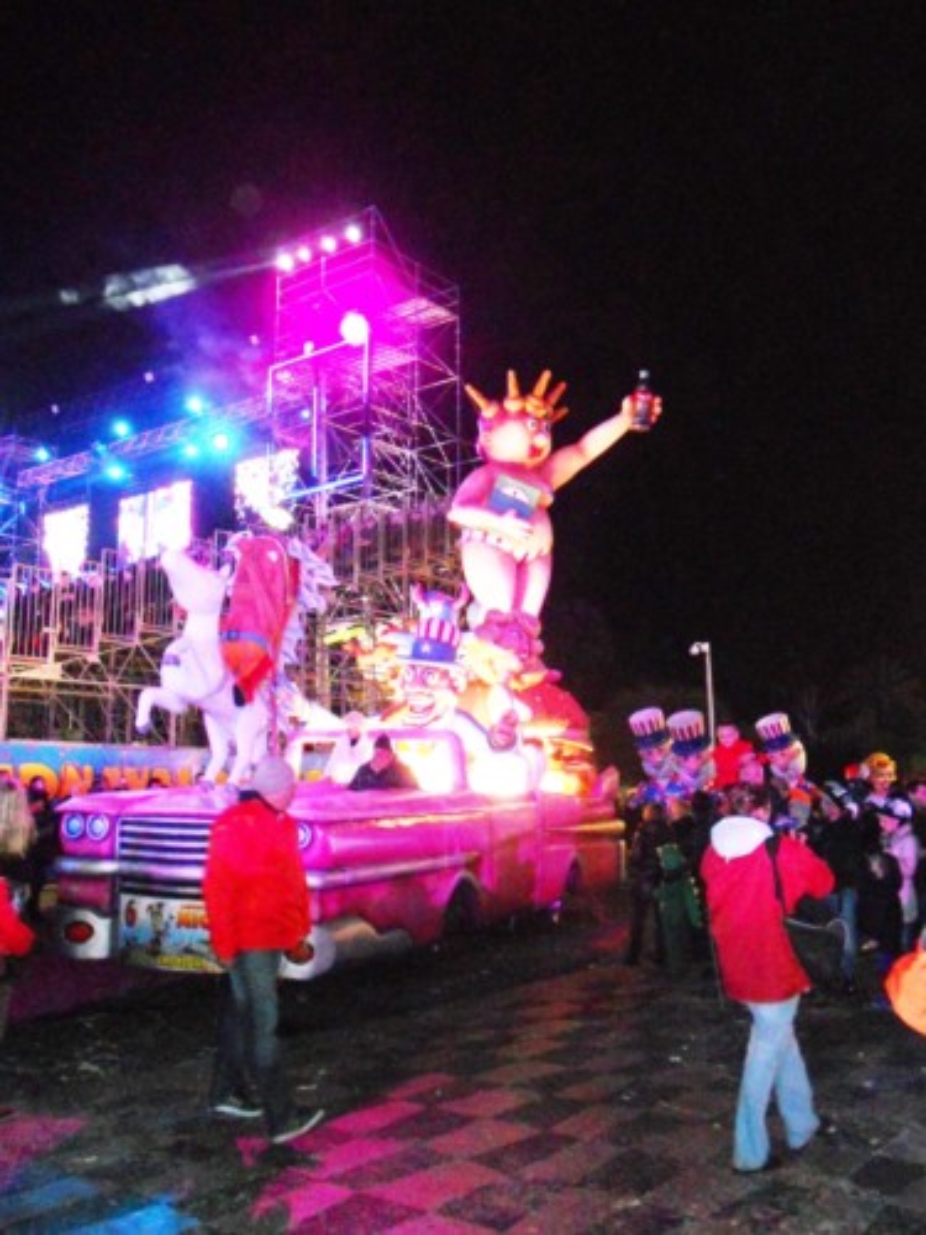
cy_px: 618
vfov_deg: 56.8
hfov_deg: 44.2
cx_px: 463
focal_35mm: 32
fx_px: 1141
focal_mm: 5.8
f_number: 3.5
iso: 640
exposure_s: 1/25
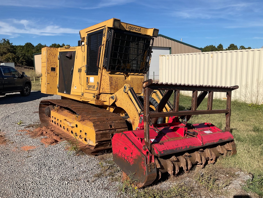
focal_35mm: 29
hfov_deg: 61.7
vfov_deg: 48.2
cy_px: 99
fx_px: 220
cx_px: 132
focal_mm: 3
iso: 16
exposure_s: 1/2801
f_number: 1.8
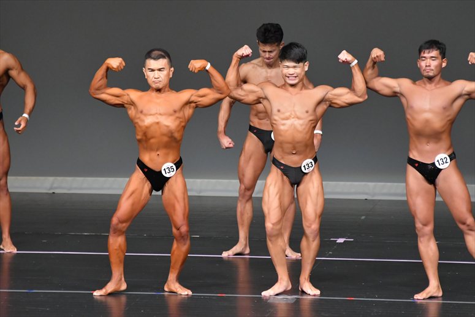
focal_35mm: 315
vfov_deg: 4.4
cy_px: 158
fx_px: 4154
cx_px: 238
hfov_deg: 6.5
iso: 5000
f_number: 5.6
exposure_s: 1/400
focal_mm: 210
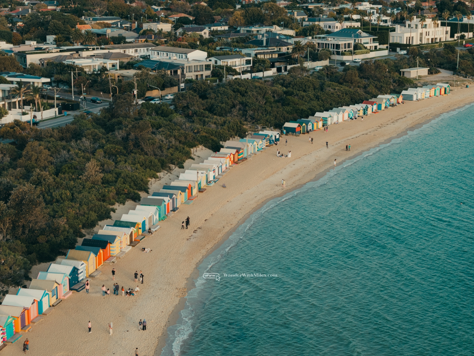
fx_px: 959
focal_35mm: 70
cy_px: 178
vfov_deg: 21.0
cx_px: 237
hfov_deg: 27.8
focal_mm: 19.35
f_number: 2.8
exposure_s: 1/15
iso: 140
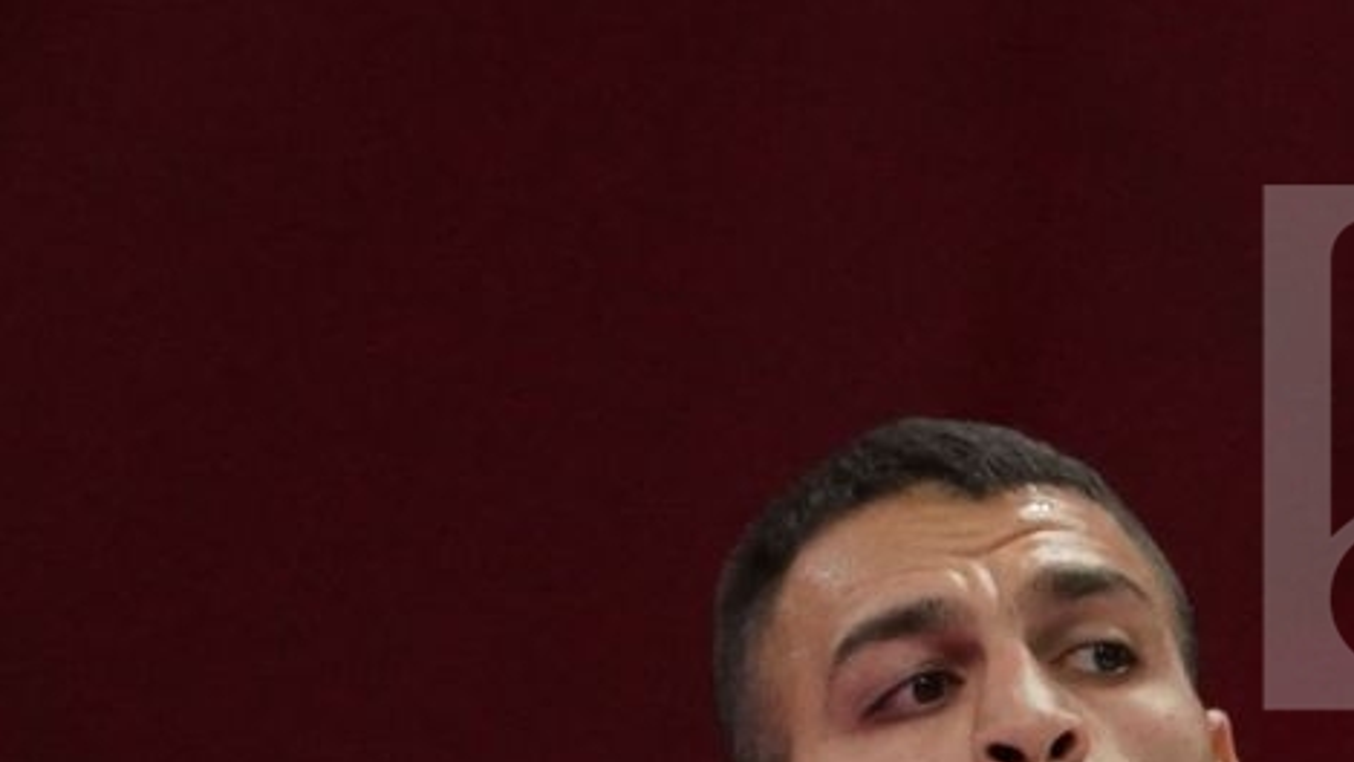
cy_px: 1469
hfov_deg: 1.3
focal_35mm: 1665
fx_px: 59788
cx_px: 1533
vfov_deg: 0.7
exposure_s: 1/1000
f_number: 4
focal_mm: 276
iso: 3200
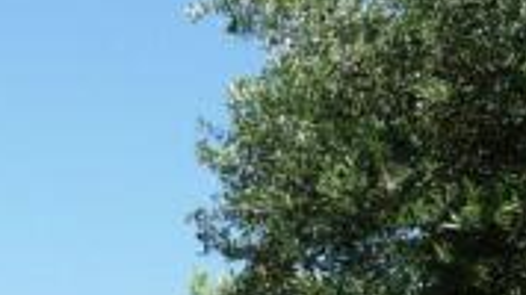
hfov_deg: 12.1
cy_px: 624
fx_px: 2384
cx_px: -197
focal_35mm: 171
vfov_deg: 6.8
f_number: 4.9
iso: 50
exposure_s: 1/264
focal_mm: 10.1
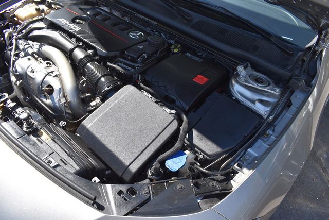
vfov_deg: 48.0
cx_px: 164
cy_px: 110
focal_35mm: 27
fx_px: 247
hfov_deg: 67.4
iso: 200
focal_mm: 18
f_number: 7.1
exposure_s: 1/250
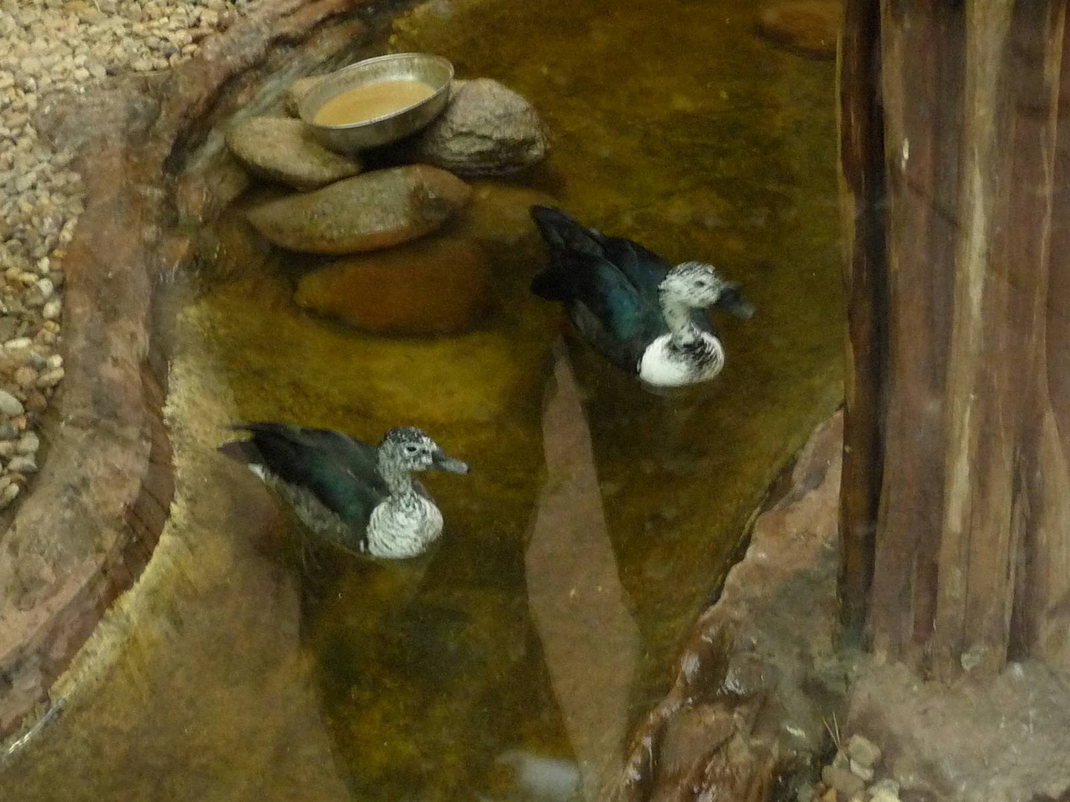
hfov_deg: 32.2
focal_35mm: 60
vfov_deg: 24.4
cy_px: 401
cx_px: 535
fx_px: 1855
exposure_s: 1/13
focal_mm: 6
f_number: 3.7
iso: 400
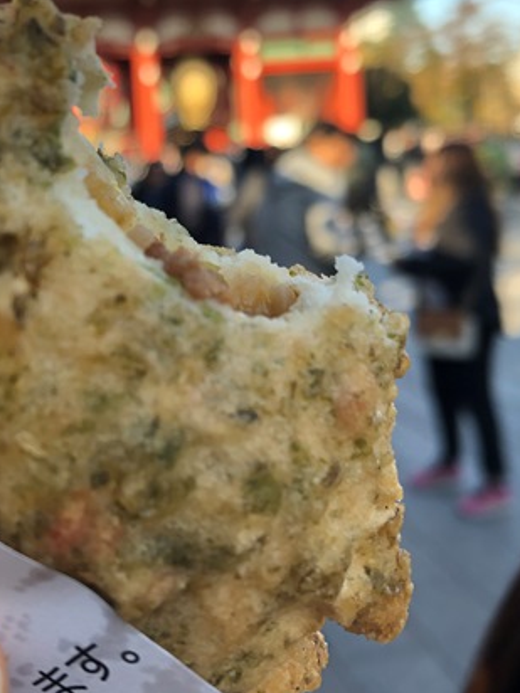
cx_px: 184
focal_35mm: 53
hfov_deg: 27.4
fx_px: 1062
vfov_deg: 35.8
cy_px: 224
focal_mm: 3.99
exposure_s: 1/169
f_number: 1.8
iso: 20
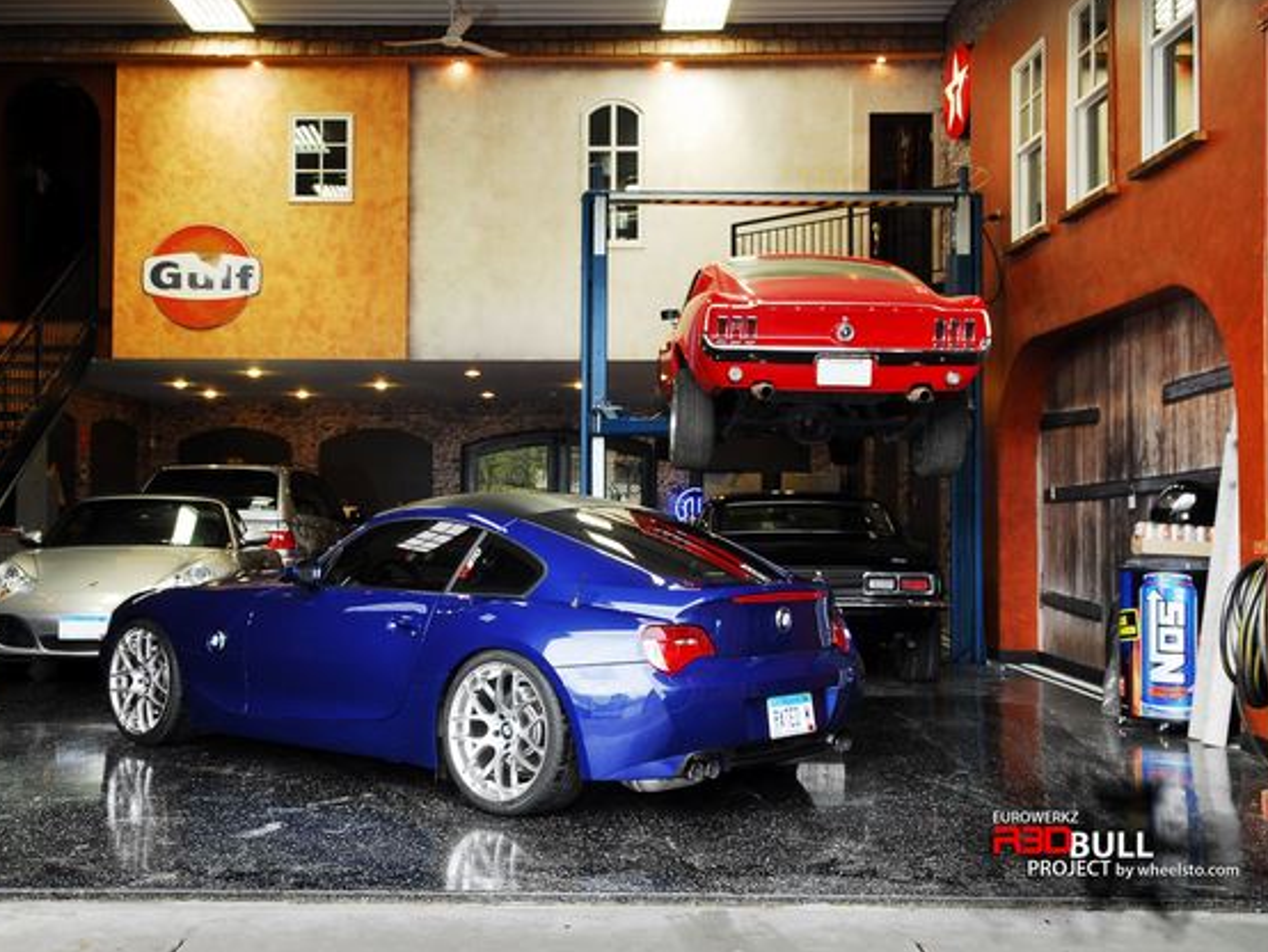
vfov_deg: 36.0
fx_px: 1466
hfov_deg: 46.7
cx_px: 556
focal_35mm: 40
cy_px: 476
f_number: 6.3
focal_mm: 24
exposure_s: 1/25
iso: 100
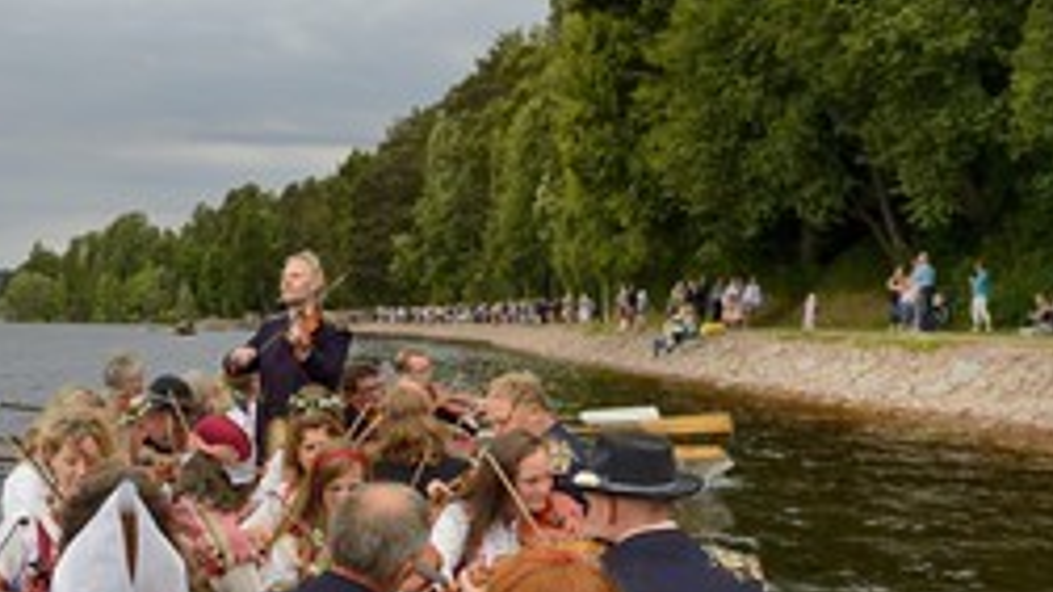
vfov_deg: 27.5
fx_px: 1172
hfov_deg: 45.8
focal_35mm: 42
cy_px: 508
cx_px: 206
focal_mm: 24
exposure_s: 1/320
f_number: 5.6
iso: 800
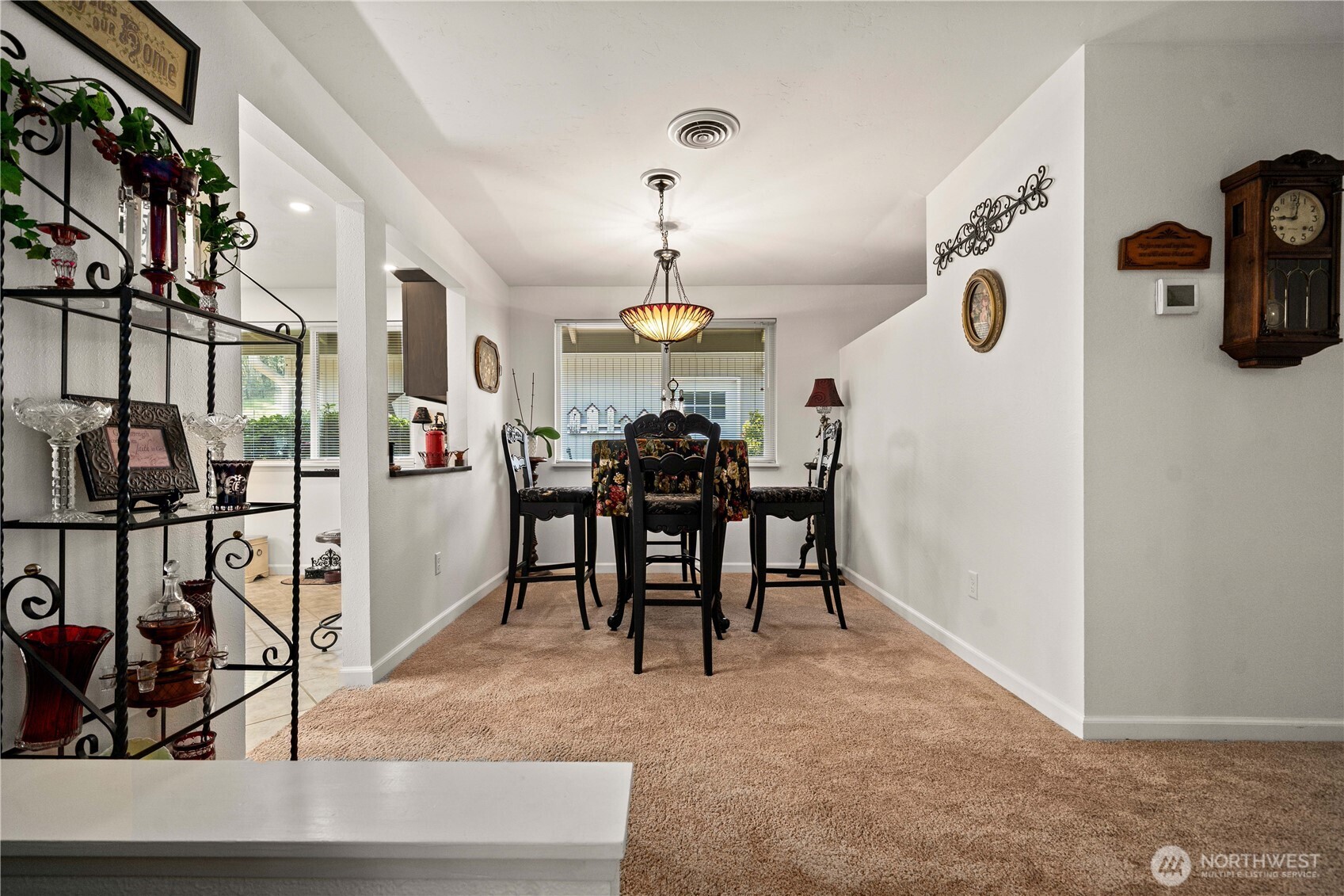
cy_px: 448
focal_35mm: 15
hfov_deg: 100.4
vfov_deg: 77.3
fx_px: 560
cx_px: 672
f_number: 6.7
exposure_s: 1/30
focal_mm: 15
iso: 1250
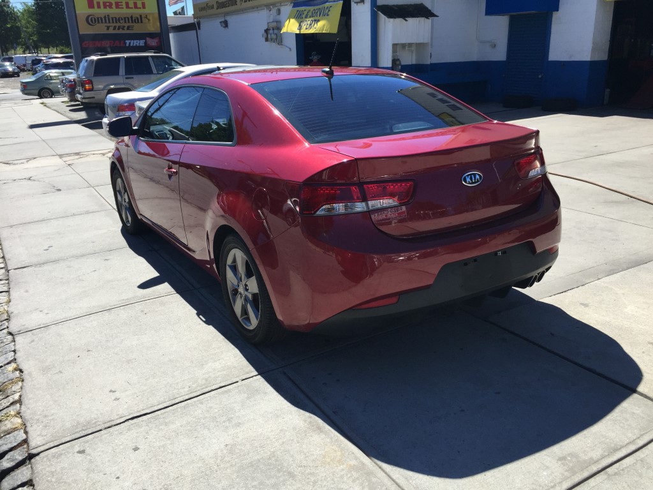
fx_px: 547
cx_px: 326
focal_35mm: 29
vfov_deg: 48.2
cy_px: 245
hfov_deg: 61.7
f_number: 2.2
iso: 32
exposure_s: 1/1522
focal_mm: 4.15
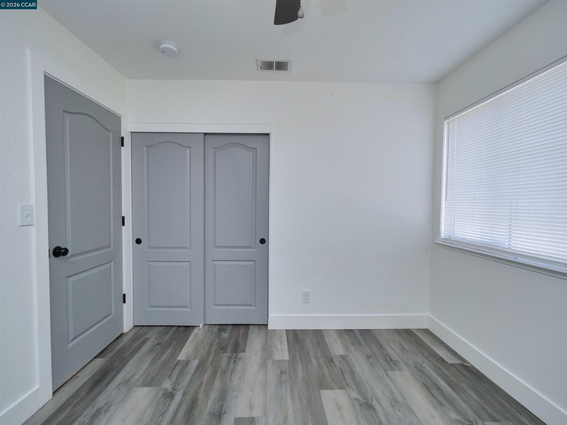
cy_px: 212
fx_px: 229
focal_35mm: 14
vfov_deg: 85.7
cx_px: 284
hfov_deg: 102.1
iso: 800
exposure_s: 1/160
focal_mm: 7
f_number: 5
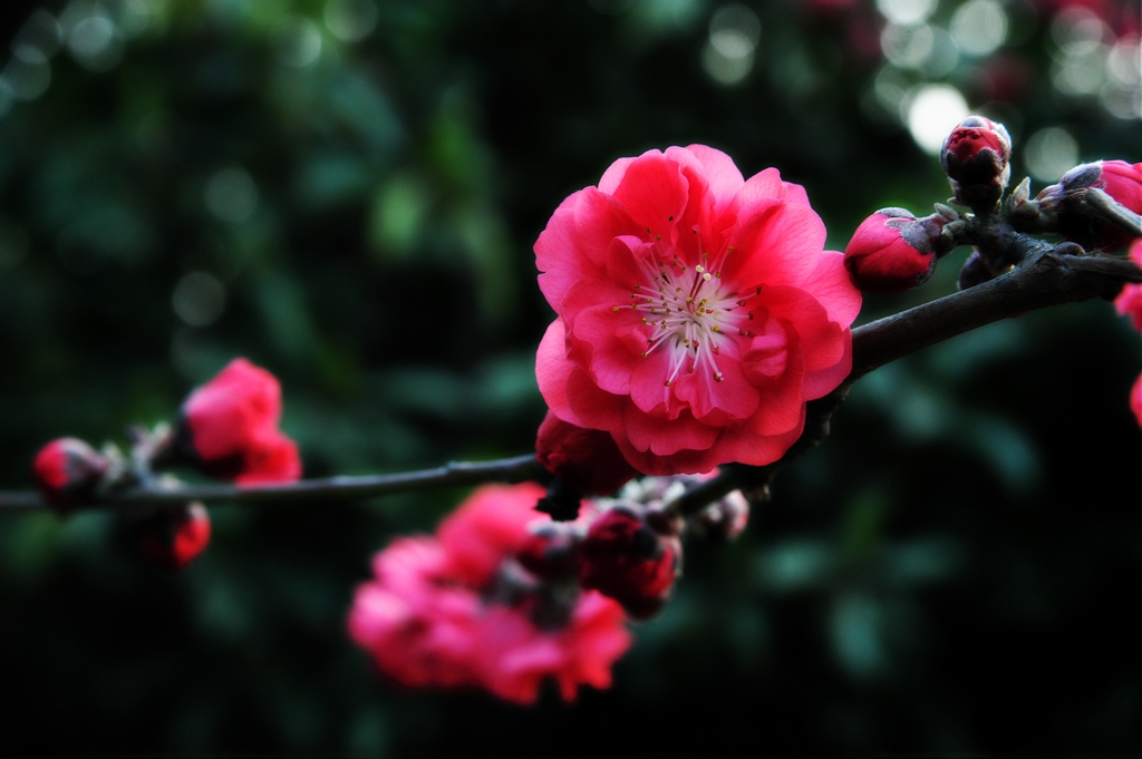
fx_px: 2694
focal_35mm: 85
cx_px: 571
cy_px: 380
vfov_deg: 16.0
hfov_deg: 23.9
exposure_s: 1/100
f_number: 11
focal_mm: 85
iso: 3200
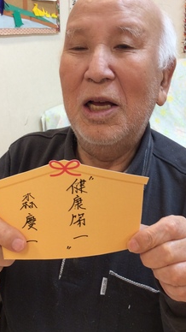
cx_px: 105
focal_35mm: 48
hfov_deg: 24.9
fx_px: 421
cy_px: 147
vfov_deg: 42.8
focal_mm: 3.3
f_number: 2.4
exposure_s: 1/30
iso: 40
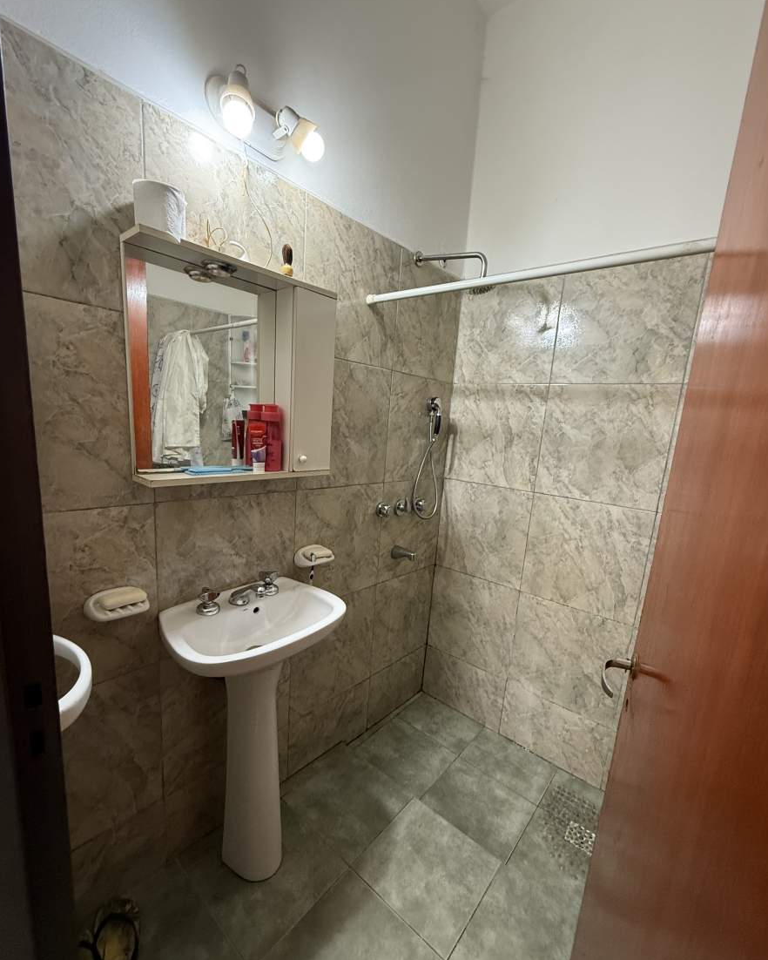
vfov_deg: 96.7
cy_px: 507
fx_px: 426
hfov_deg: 84.1
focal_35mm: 15
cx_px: 381
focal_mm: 2.22
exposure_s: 1/50
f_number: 2.2
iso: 320
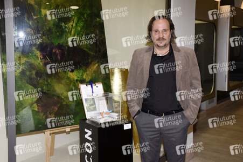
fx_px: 270
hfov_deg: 48.5
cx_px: 122
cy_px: 81
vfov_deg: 33.4
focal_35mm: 40
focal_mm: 40
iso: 640
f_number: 6.3
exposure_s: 1/125
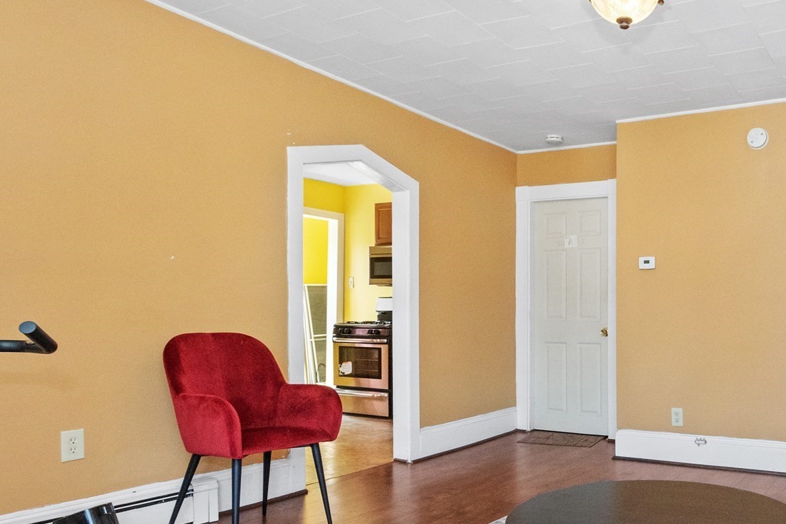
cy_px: 306
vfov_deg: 47.7
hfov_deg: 61.7
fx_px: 589
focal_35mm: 27
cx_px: 631
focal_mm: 10
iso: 800
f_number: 6.3
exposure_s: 1/80
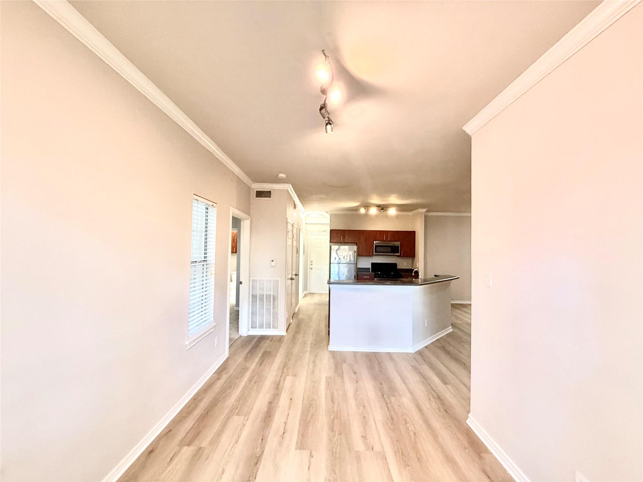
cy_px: 241
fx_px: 260
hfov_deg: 102.1
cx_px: 322
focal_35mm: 14
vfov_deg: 85.7
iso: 320
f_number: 2.2
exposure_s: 1/60
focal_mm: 2.22
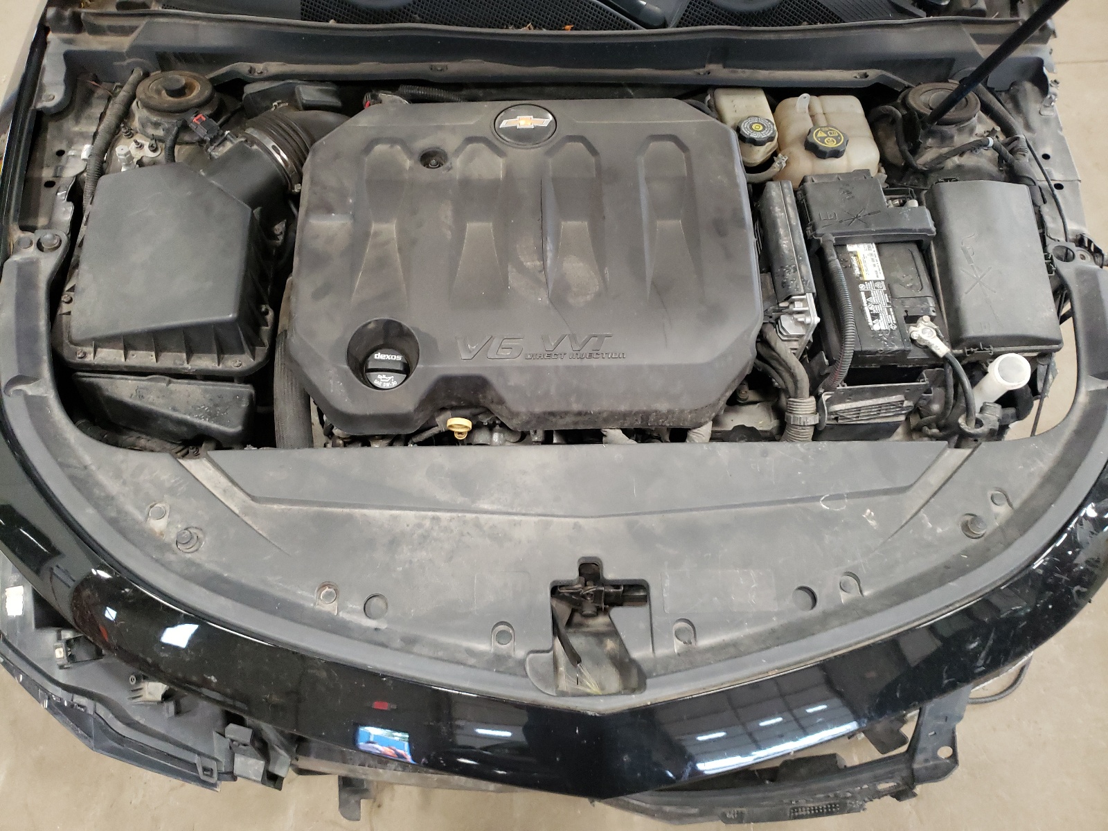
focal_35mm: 26
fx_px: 832
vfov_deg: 53.1
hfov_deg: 67.3
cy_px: 416
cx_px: 554
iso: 343
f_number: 1.5
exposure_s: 1/30
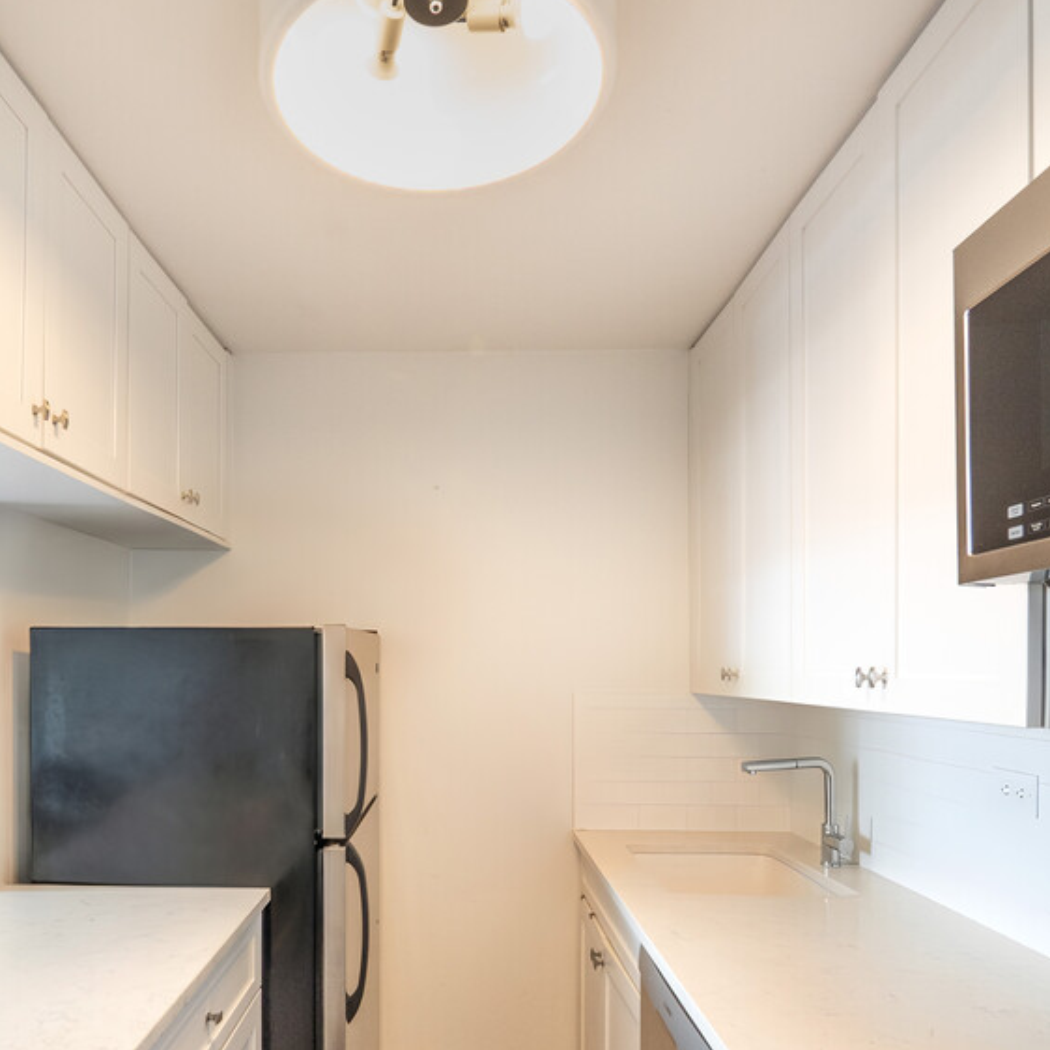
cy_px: 671
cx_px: 445
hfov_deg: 69.2
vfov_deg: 68.3
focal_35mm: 22
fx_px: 755
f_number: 4
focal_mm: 7
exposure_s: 1/25
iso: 250
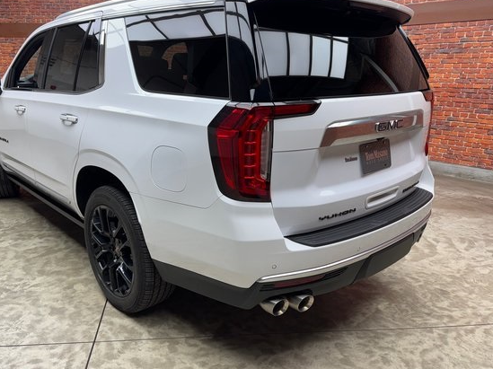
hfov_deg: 63.2
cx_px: 210
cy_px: 189
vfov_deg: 49.7
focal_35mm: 28
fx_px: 399
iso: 50
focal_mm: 6.76
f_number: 1.78
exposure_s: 1/122
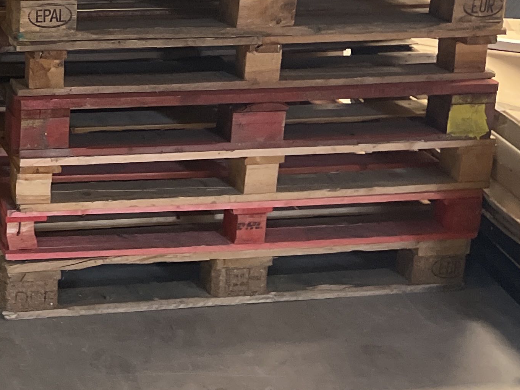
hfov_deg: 23.4
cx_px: -89
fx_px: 1157
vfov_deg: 18.3
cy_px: -61
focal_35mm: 77
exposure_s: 1/50
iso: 500
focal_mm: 5.7
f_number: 1.5
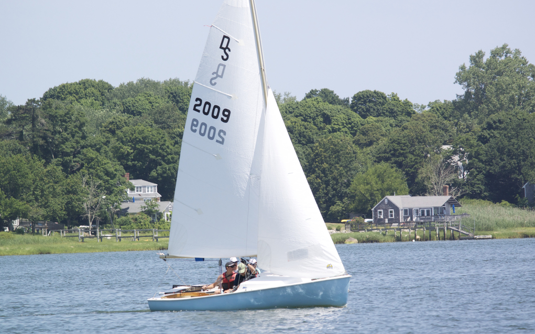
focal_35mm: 455
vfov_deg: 2.9
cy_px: 159
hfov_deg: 4.6
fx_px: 6634
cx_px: 268
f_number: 5.3
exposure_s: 1/500
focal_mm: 165
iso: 160
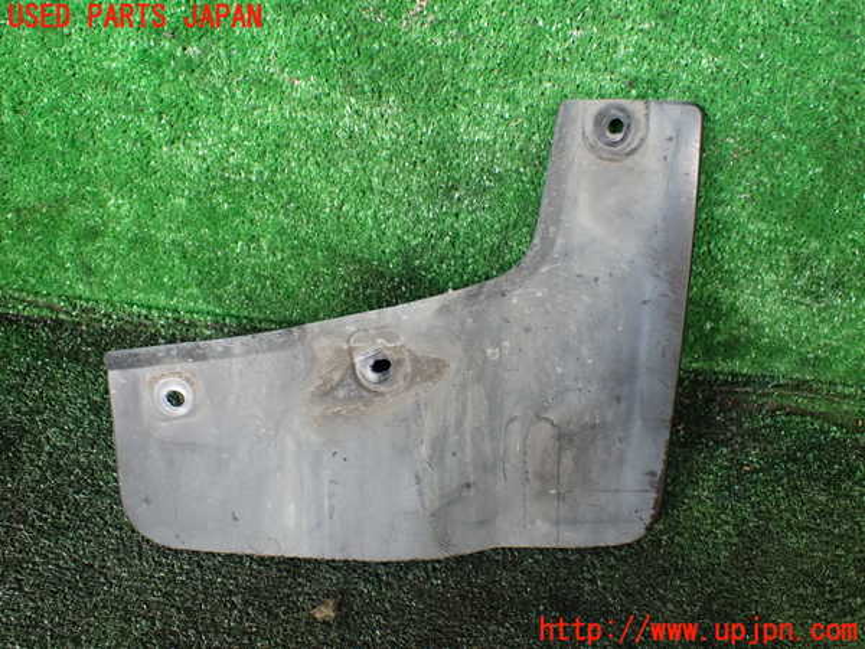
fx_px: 750
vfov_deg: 46.8
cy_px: 324
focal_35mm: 30
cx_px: 432
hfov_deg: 60.0
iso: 250
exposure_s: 1/125
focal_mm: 5.4
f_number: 2.3
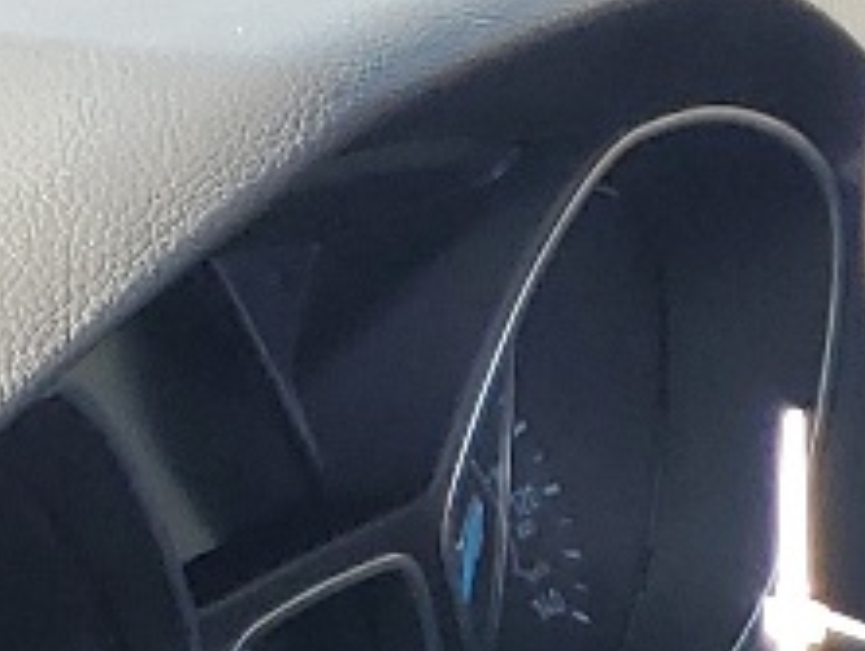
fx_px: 4678
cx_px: 2155
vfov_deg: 7.1
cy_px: 1953
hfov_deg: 9.3
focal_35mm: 187
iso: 50
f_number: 1.5
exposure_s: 1/179
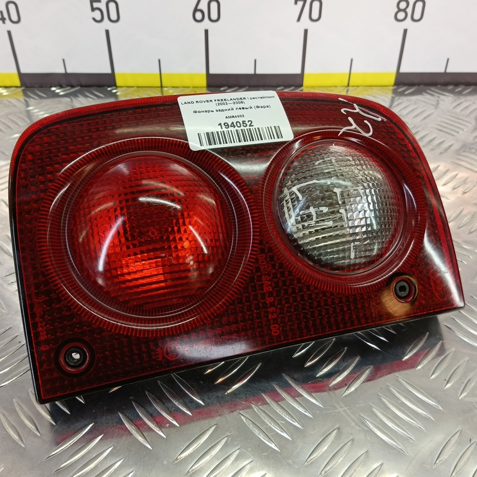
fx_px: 437
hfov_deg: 57.3
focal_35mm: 28
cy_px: 240
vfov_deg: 57.3
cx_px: 228
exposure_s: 1/50
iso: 111
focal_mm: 4.11
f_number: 1.6
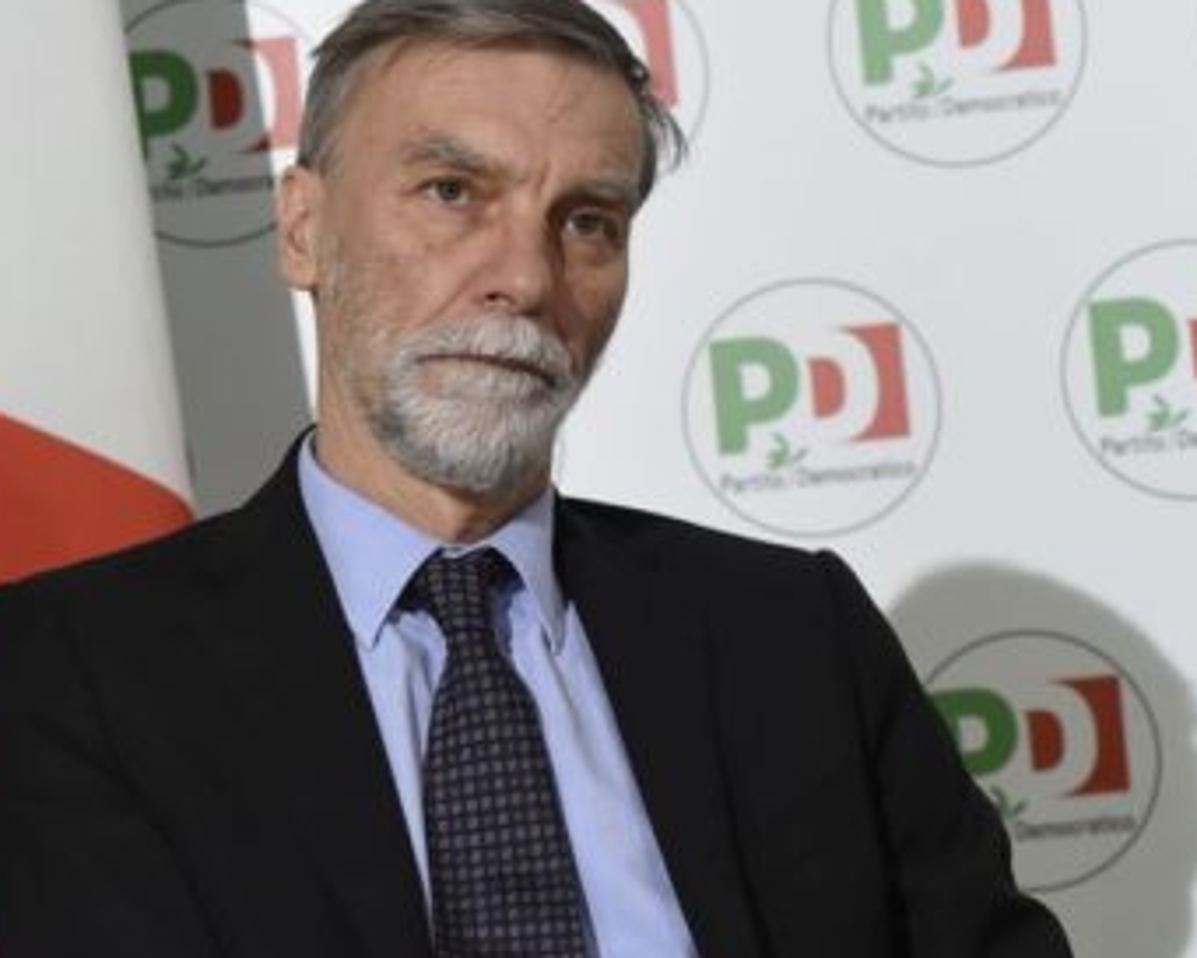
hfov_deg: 12.5
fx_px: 5422
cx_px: 49
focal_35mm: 153
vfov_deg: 10.1
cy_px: 514
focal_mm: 80
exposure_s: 1/200
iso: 2500
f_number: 5.6
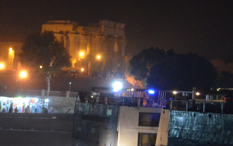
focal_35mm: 148
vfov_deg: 8.9
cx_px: -38
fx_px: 940
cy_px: 96
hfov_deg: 13.8
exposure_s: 1/20
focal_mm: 26
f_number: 4.2
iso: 3200
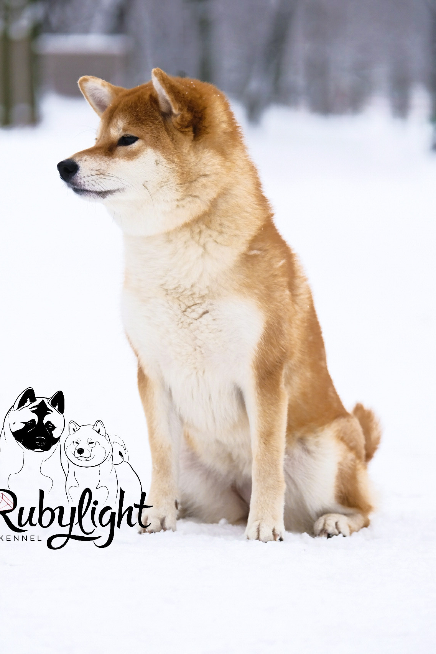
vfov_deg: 10.0
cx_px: 207
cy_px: 307
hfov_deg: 6.7
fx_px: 3743
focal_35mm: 206
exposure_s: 1/250
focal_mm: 121.8
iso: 800
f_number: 4.2
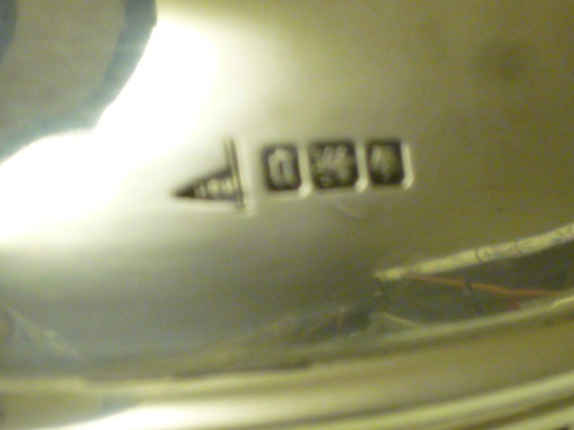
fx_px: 2786
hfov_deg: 11.8
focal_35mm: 168
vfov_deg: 8.8
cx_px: 287
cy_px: 215
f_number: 5.7
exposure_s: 1/25
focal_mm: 15.3
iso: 400
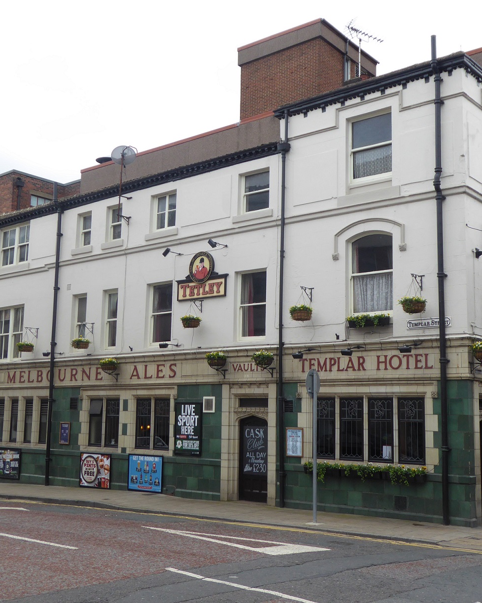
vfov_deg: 44.8
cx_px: 255
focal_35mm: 41
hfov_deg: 36.5
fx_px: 731
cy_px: 305
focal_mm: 5.4
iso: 100
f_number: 3.5
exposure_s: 1/200
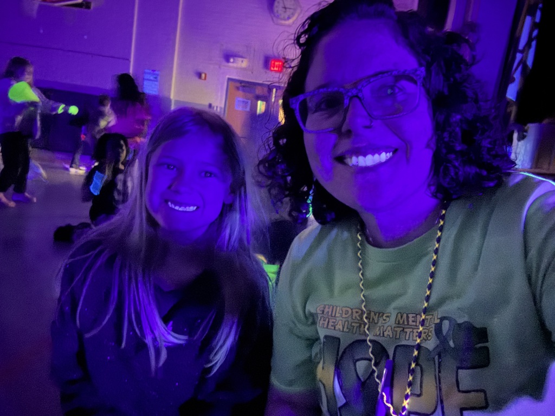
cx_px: 278
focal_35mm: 23
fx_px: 369
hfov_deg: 73.9
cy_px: 208
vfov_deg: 58.9
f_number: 1.9
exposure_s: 1/4
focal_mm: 2.69
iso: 1250
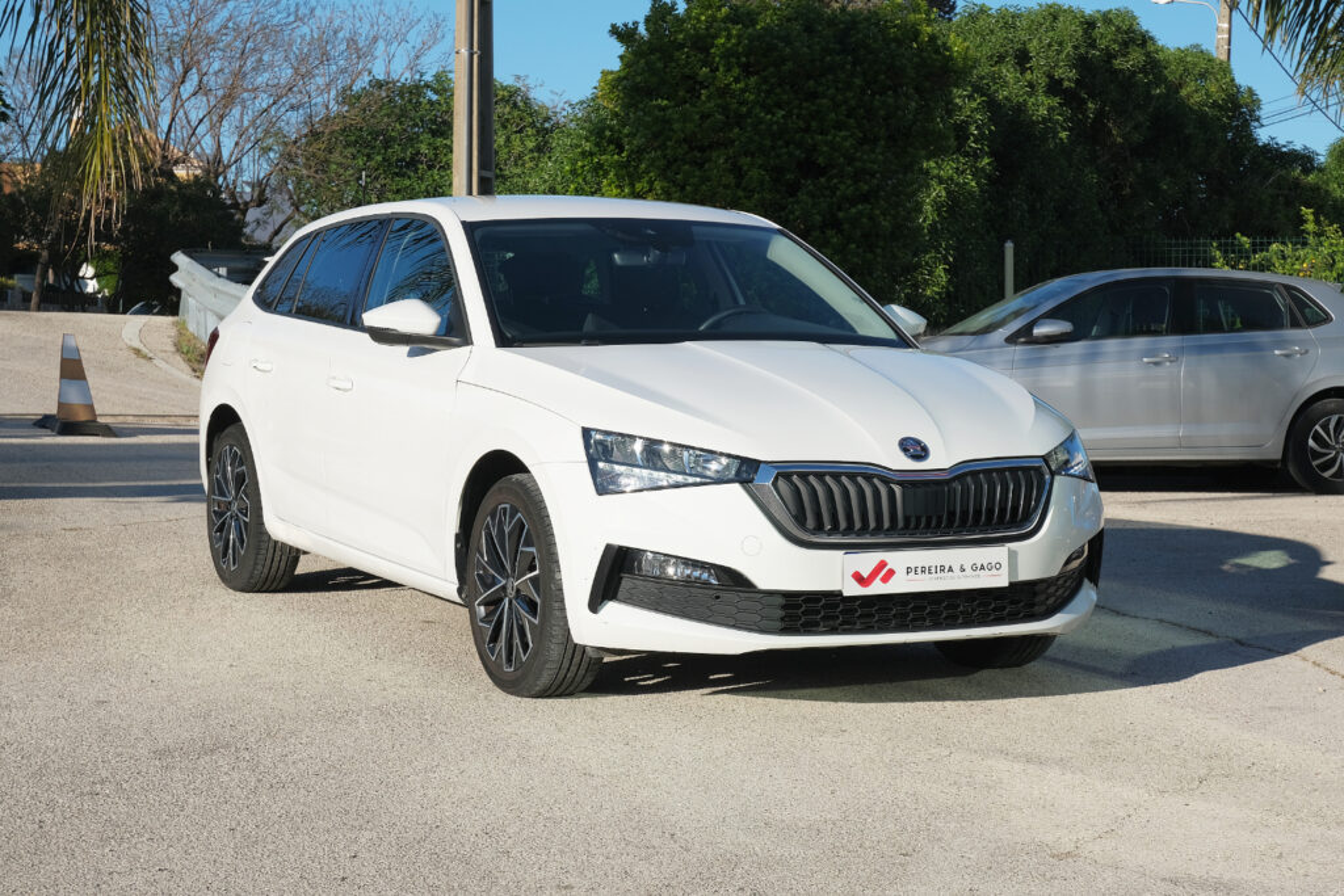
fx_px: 2539
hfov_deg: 29.7
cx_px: 672
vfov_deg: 20.0
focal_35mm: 68
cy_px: 448
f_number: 9
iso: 160
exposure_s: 1/400
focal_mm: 45
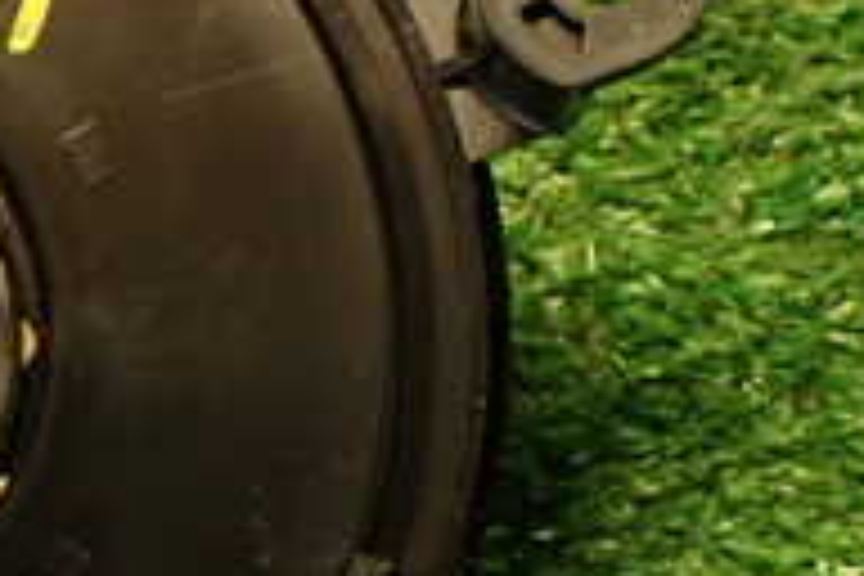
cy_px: 418
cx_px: -324
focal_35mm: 104
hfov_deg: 18.1
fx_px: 2496
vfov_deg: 13.1
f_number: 2.4
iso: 500
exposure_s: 1/30
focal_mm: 5.79
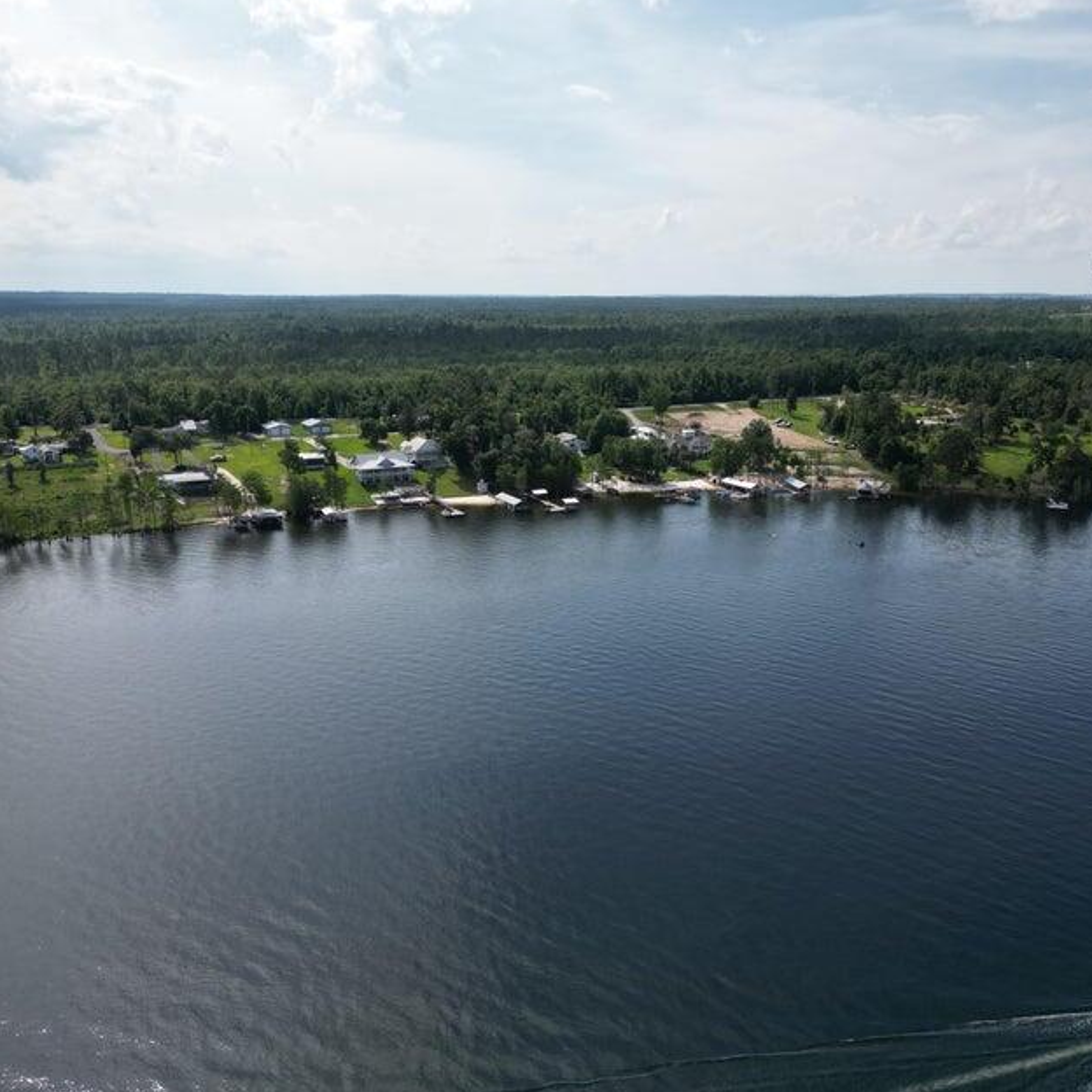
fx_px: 1035
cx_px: 561
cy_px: 546
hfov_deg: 55.6
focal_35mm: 29
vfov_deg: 55.6
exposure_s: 1/4000
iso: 130
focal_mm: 6.72
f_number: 1.7
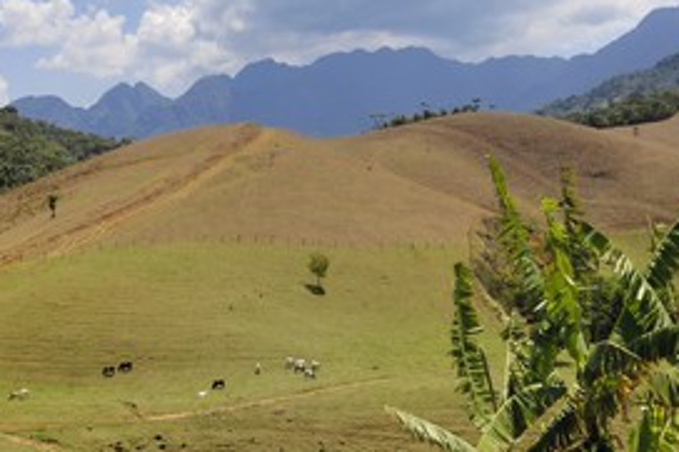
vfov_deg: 20.9
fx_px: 1225
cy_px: 245
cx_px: 361
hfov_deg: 31.0
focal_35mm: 65
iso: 100
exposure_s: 1/160
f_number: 11
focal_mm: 28
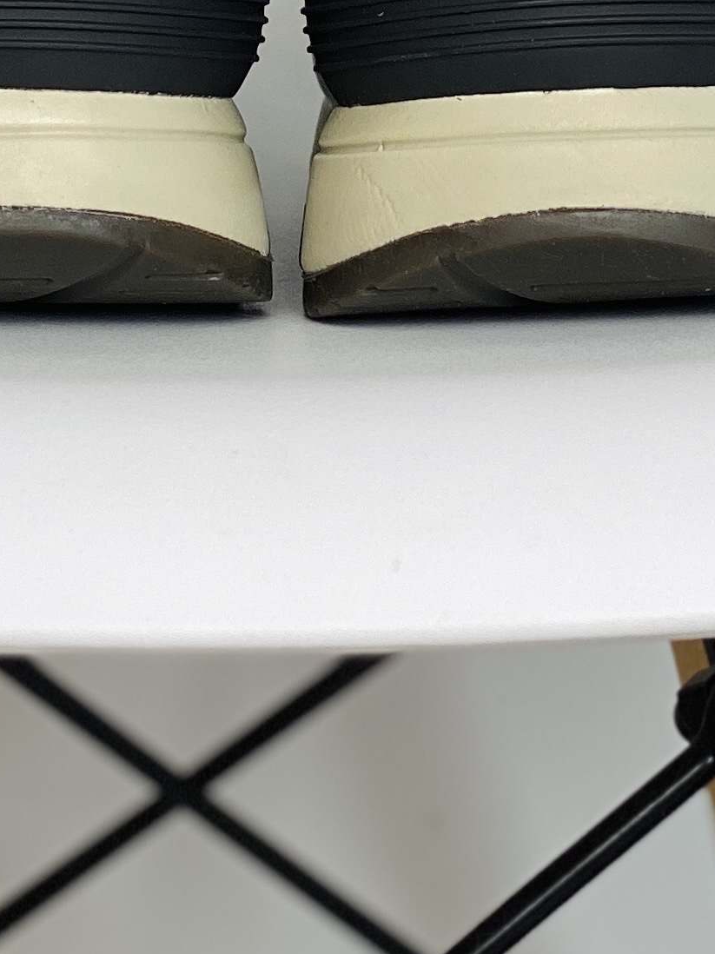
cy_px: -515
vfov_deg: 10.0
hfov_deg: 7.8
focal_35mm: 191
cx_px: 222
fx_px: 5262
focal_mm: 6
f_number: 2
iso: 20
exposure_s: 1/100
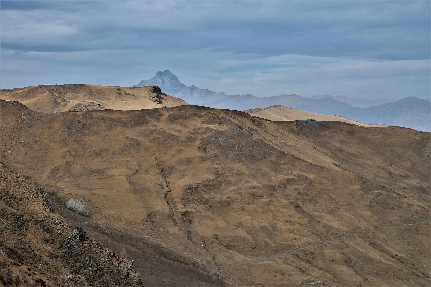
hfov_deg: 36.9
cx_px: 216
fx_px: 646
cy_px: 144
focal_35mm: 54
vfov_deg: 25.1
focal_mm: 35.8
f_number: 5.6
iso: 200
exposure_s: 1/180
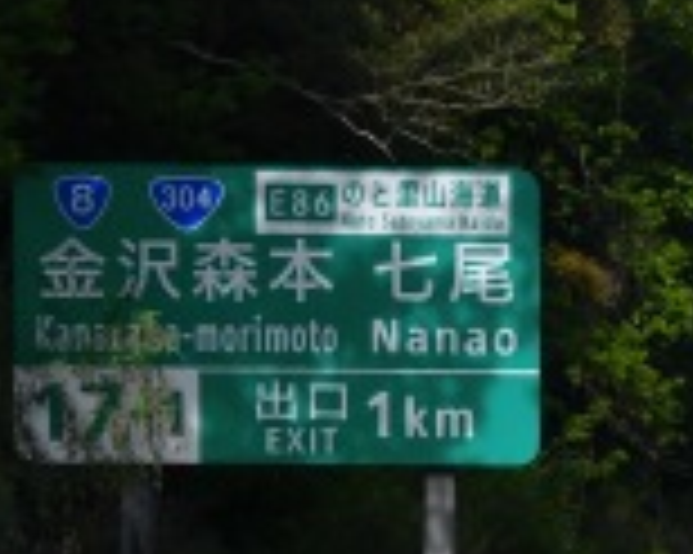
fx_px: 3444
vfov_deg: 9.2
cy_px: 342
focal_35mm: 168
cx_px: 1148
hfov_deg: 10.9
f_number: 10
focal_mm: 31
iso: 400
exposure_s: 1/400
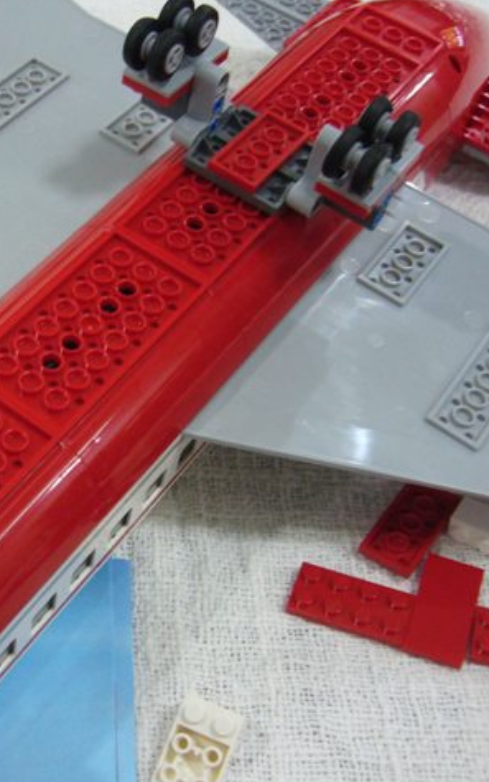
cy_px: 389
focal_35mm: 50
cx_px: 71
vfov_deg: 40.3
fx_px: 1066
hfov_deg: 25.2
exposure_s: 1/8
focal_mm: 5.8
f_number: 2.8
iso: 200
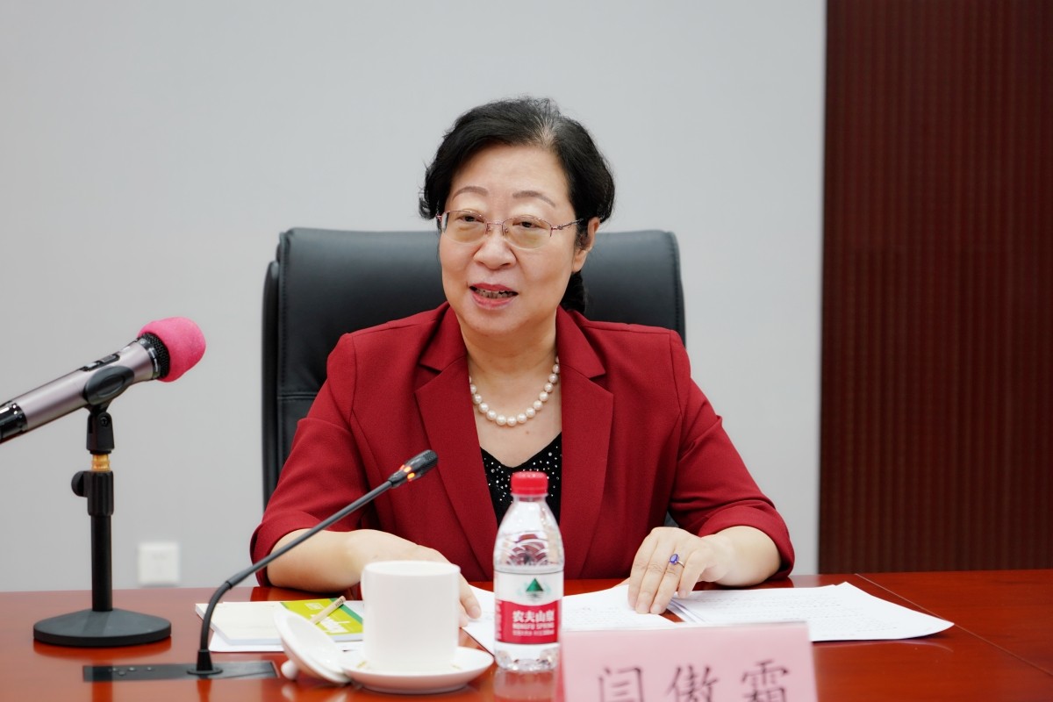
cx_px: 526
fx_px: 2223
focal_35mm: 76
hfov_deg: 26.7
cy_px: 351
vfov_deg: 17.9
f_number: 4
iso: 500
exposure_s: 1/30
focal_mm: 76
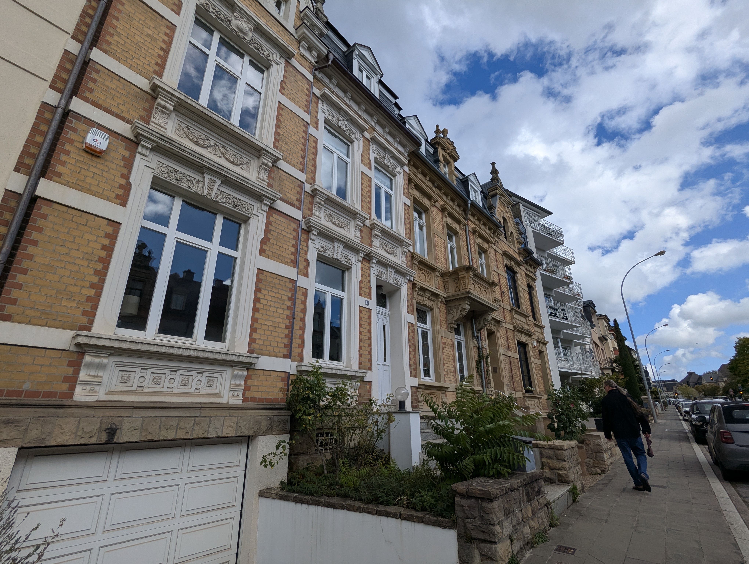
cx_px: 374
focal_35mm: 16
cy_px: 282
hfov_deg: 94.4
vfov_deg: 78.2
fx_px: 347
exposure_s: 1/2160
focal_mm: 2.35
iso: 53
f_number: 2.2
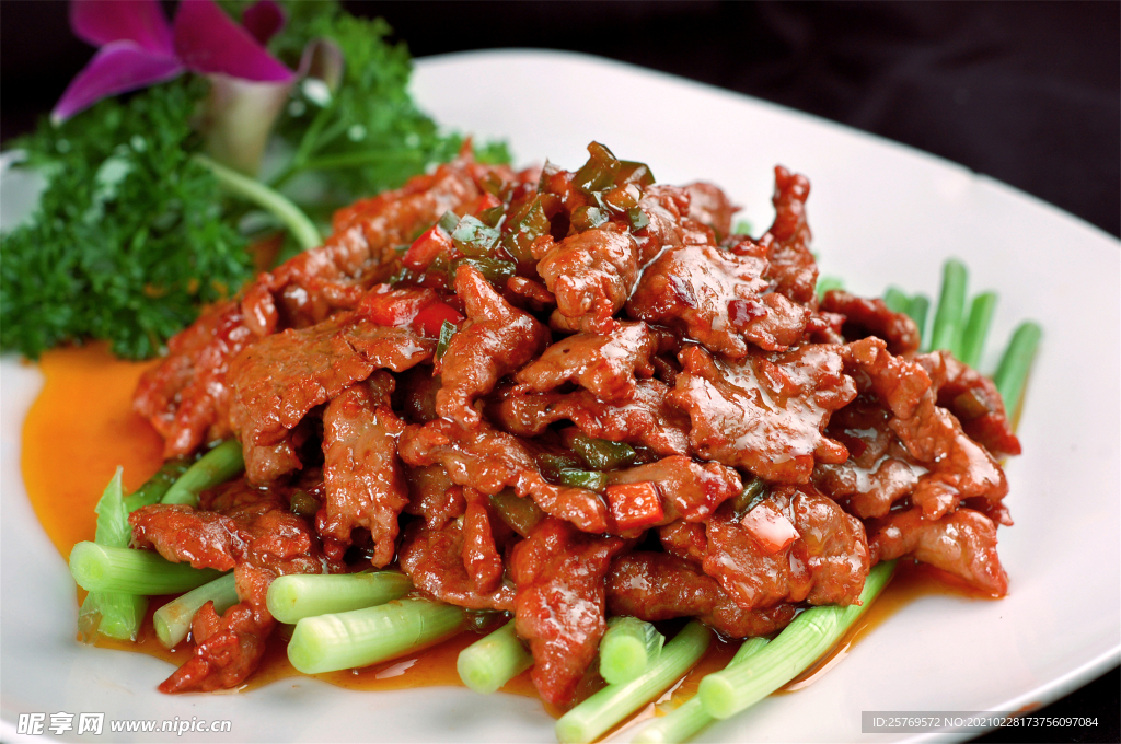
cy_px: 372
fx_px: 2332
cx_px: 560
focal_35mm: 75
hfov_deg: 27.0
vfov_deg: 18.1
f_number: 6.3
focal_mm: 50
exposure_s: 1/640
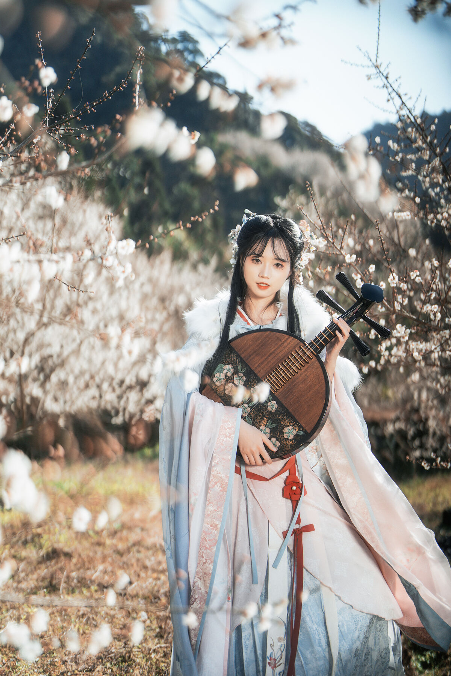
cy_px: 338
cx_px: 226
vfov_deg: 39.6
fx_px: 940
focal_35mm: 50
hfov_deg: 27.0
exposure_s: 1/6400
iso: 100
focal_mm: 50
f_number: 1.2
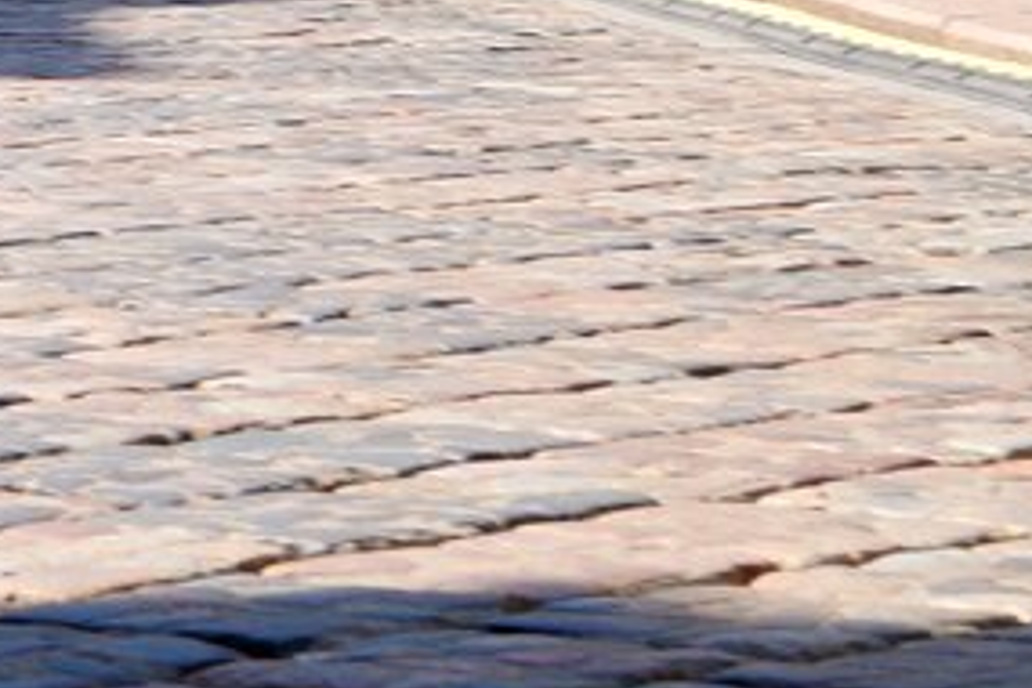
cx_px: -518
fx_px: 5074
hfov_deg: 11.2
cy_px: -664
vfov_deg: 7.5
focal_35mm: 177
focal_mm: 28
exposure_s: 1/125
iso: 100
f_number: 9
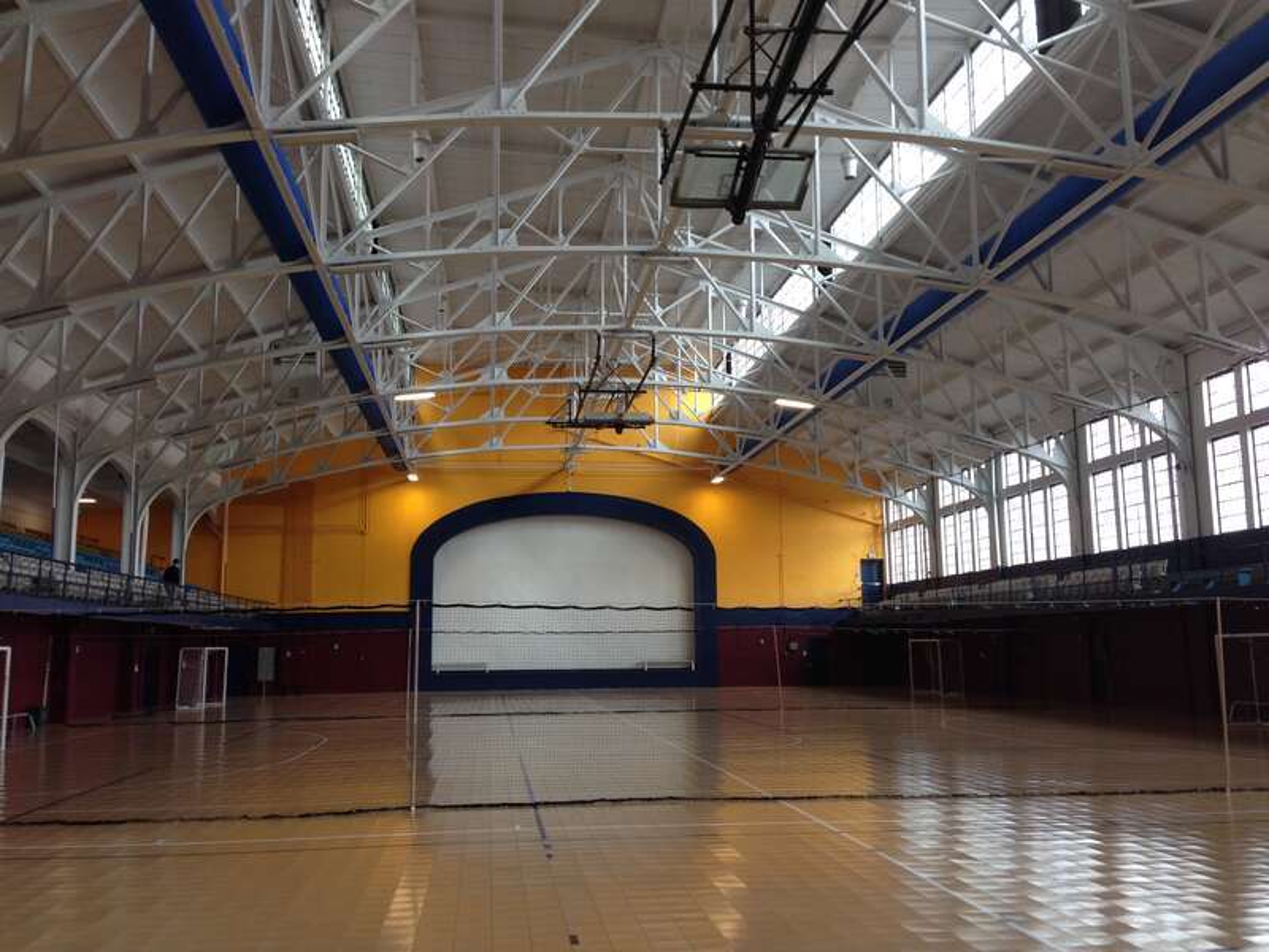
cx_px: 634
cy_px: 476
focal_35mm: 33
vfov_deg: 42.9
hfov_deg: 55.4
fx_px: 1210
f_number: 2.4
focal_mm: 4.12
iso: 50
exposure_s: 1/40
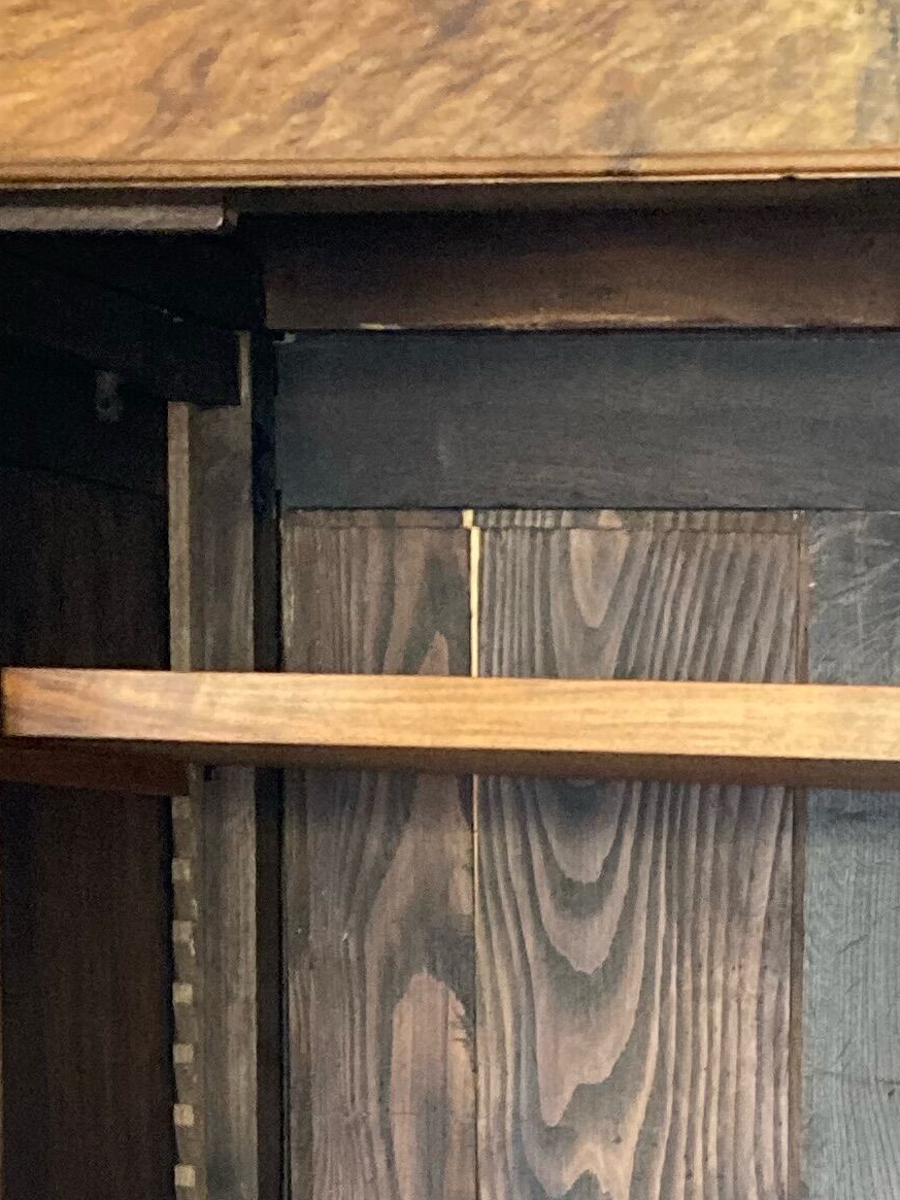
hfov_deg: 14.5
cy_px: 1646
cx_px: 1248
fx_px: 3363
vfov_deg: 18.5
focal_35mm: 97
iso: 320
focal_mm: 3.99
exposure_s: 1/55
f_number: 1.8
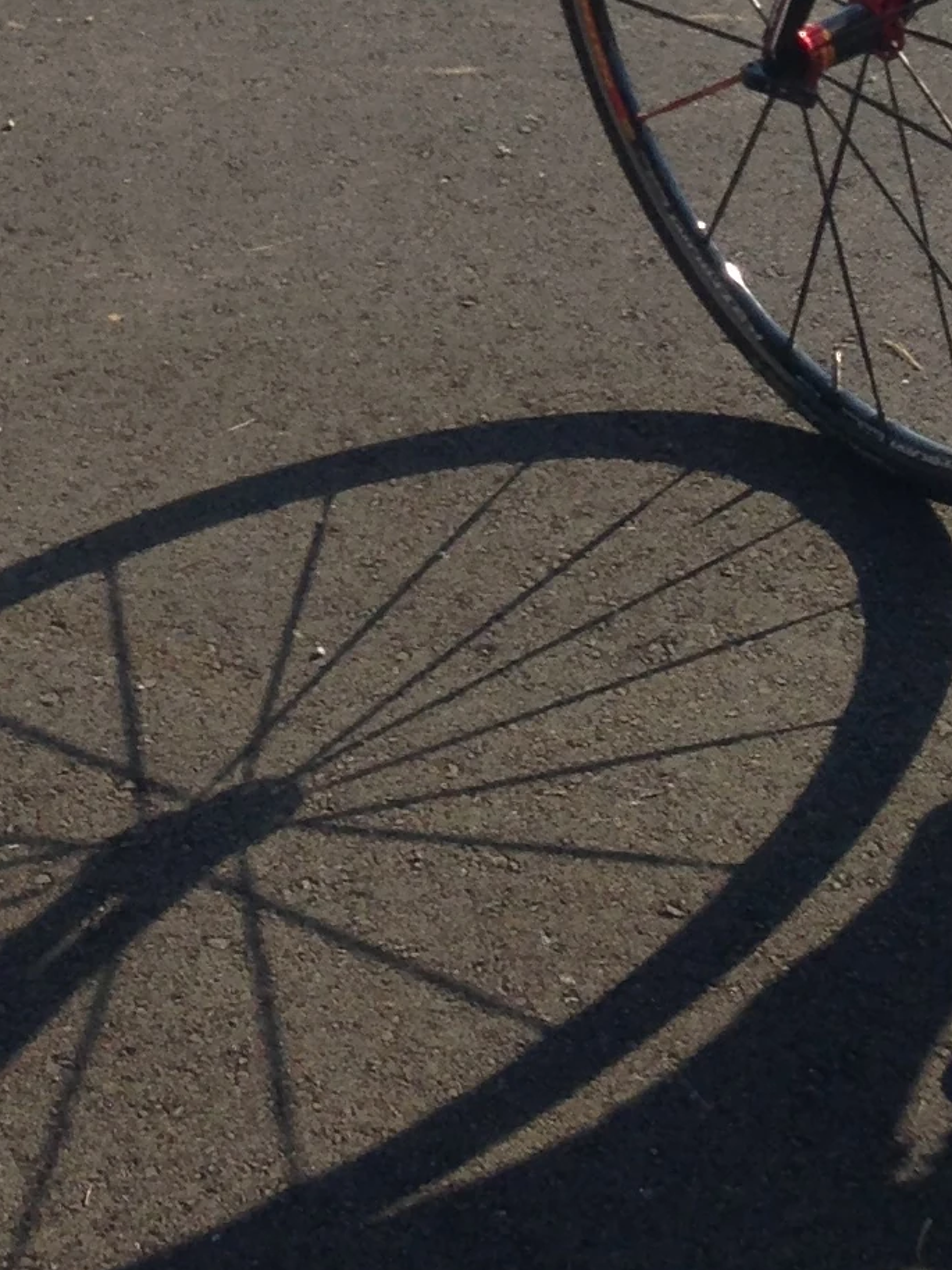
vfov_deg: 15.6
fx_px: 4326
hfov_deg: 12.4
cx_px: 42
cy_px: -513
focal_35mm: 118
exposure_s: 1/874
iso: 50
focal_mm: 4.13
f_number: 2.4
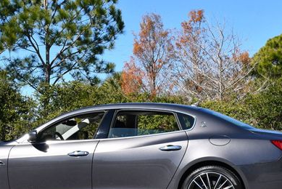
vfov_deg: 17.3
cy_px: 97
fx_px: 619
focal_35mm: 79
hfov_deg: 25.6
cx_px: 109
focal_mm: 24
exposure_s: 1/250
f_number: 8
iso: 100
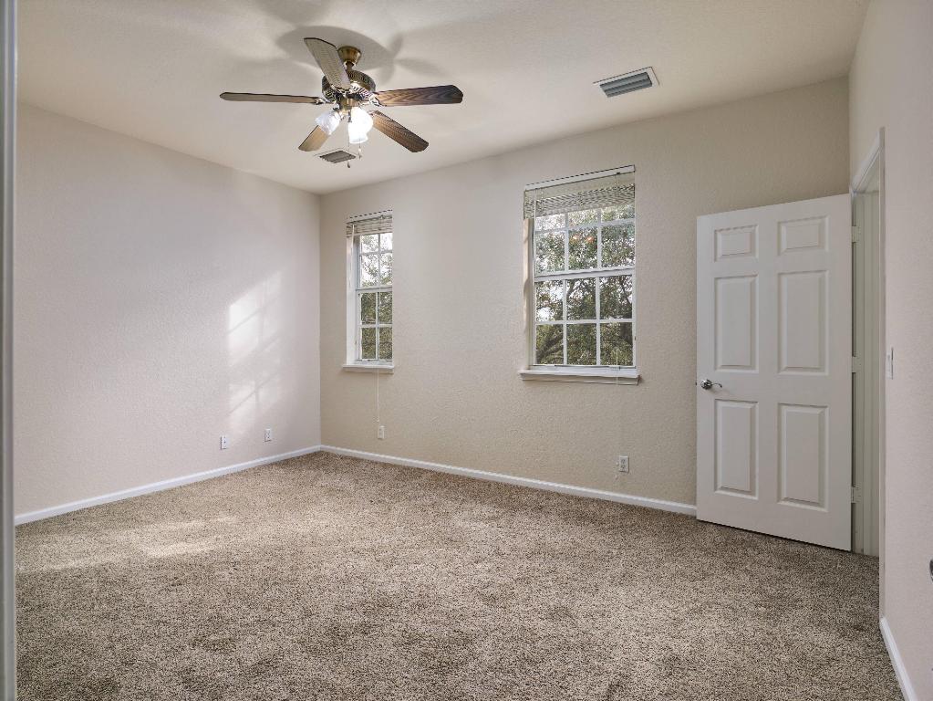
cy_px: 350
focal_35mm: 18
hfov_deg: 87.7
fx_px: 485
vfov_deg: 71.6
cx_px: 466
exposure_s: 1/250
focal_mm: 9
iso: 100
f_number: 5.6
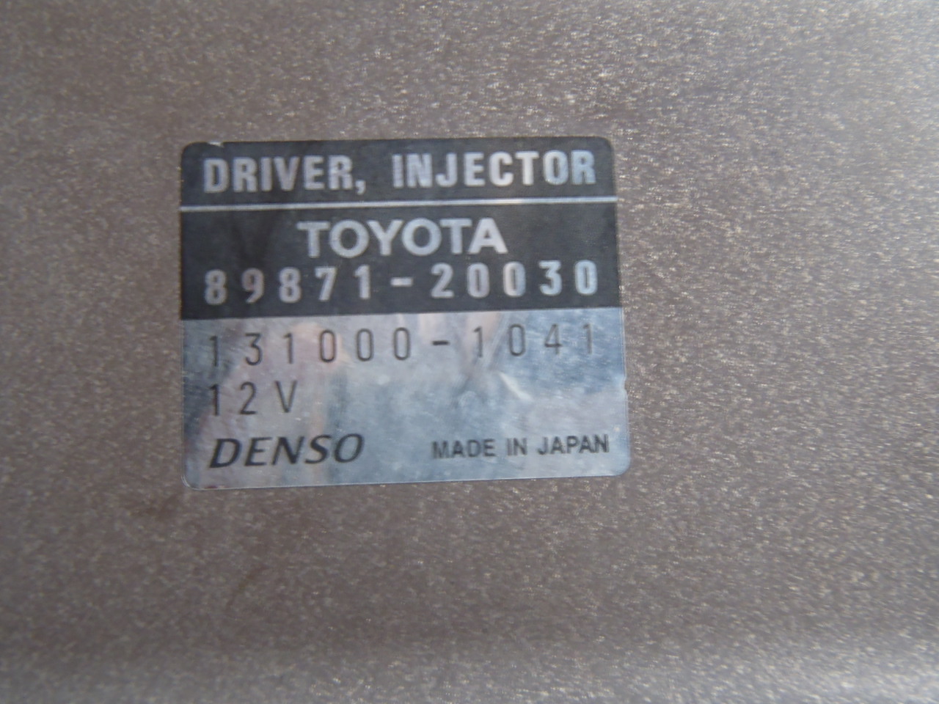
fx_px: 1004
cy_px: 352
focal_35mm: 37
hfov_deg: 50.1
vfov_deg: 38.7
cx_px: 470
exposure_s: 1/5
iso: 200
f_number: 4.7
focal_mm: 6.64
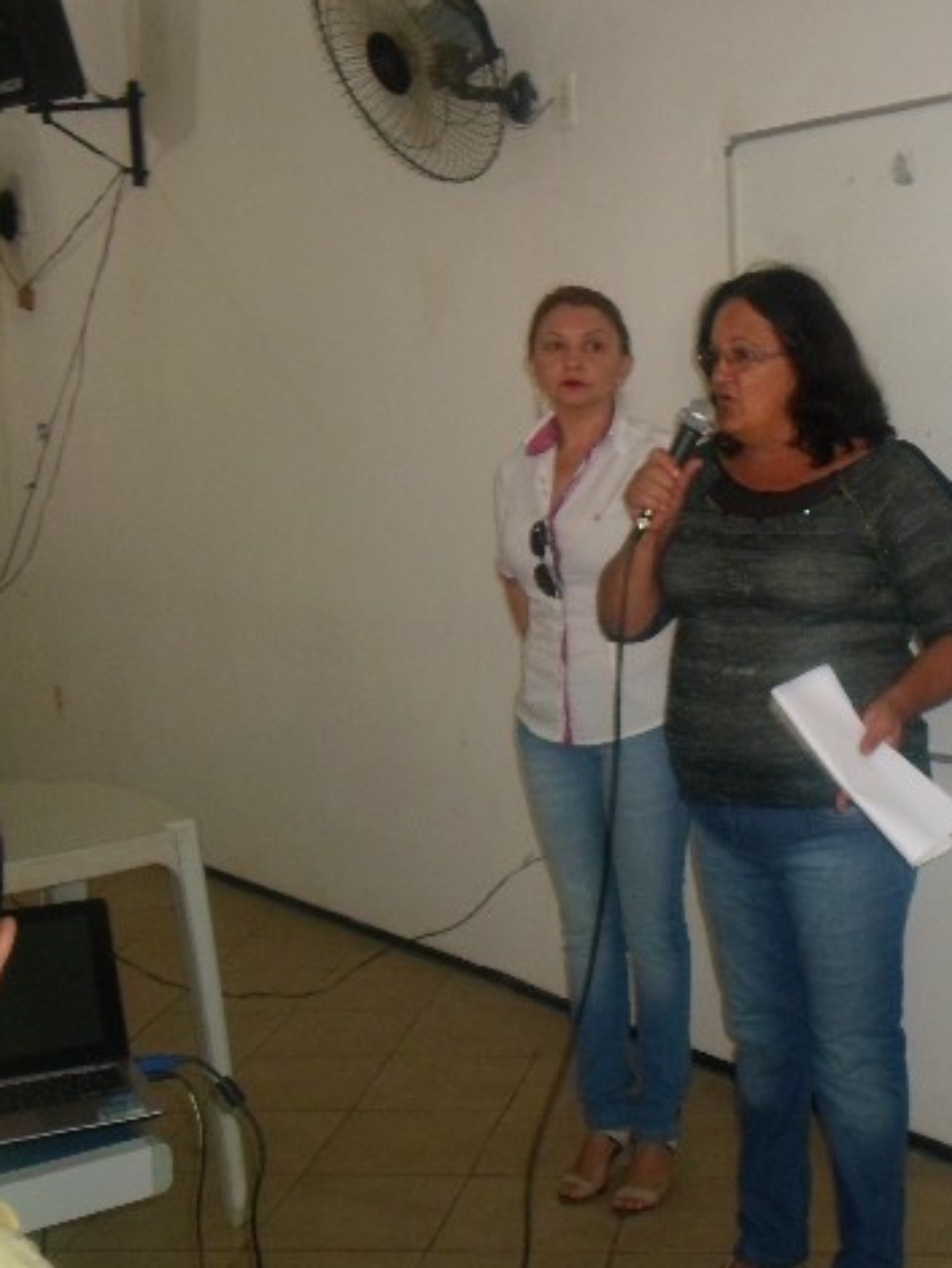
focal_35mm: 49
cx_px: 796
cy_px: 639
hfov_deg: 28.9
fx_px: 1795
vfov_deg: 38.9
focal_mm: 6.5
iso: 160
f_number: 3
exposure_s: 1/45
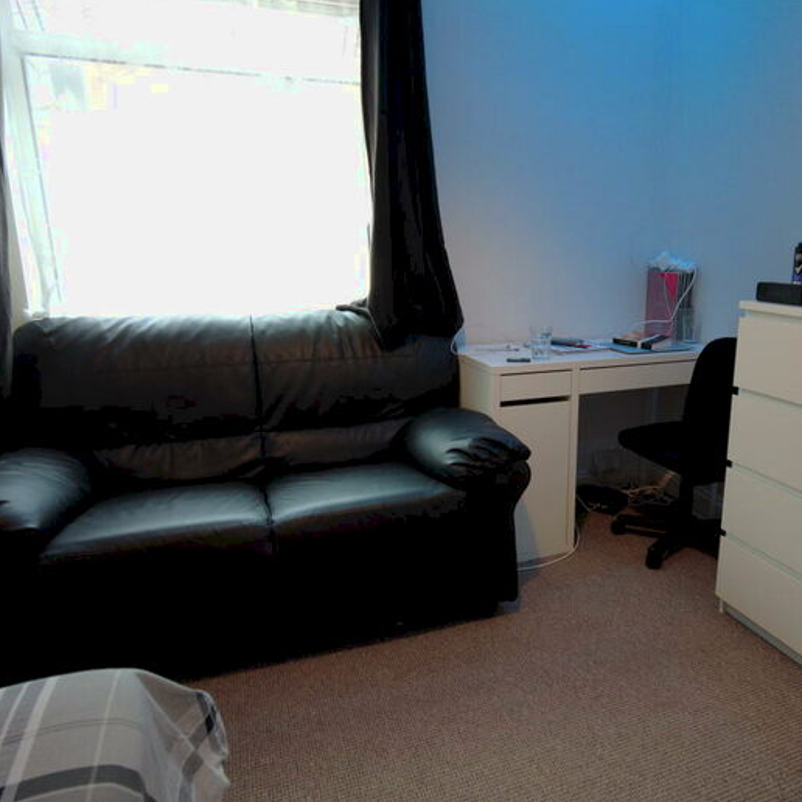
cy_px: 399
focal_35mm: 24
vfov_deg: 65.0
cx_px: 525
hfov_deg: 63.6
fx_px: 629
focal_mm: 4.4
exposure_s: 1/12.5
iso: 200
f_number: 1.8
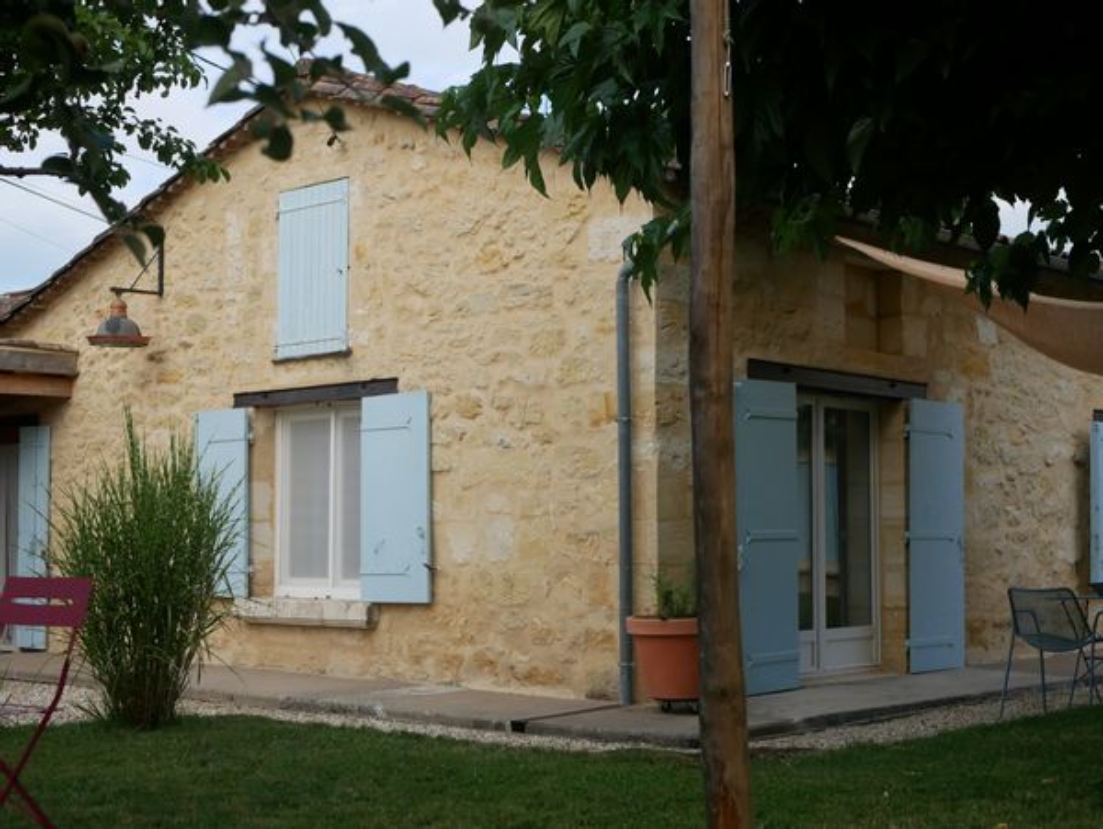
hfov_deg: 38.2
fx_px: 1594
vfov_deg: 29.1
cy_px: 414
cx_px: 552
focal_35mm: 50
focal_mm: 25
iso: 800
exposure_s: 1/2500
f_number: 4
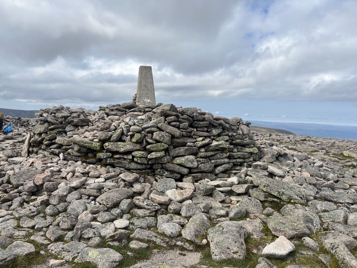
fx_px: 268
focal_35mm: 26
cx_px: 178
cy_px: 134
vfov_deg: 53.1
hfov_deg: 67.3
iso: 50
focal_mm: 5.7
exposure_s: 1/5076
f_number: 1.5
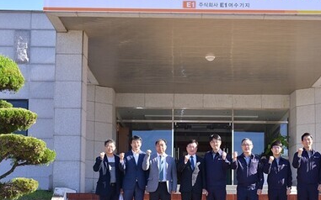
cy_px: 117
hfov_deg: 33.1
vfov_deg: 21.3
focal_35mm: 61
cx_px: 223
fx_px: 534
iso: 100
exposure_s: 1/200
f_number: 5.6
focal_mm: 38
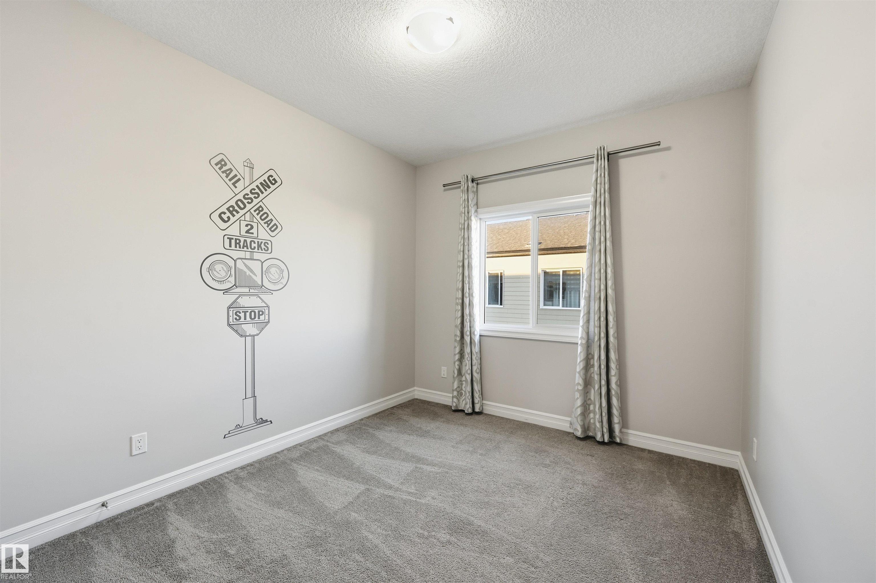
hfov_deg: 104.3
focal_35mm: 14
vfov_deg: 81.1
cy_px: 292
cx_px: 438
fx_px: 340
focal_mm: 14
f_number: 8
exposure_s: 1/20
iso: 100
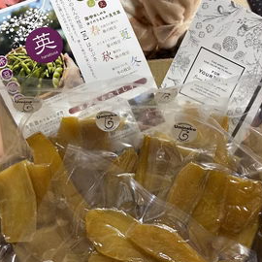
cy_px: 101
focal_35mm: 34
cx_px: 141
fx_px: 291
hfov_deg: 48.4
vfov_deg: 48.1
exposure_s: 1/50
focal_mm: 5.7
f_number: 1.5
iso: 200
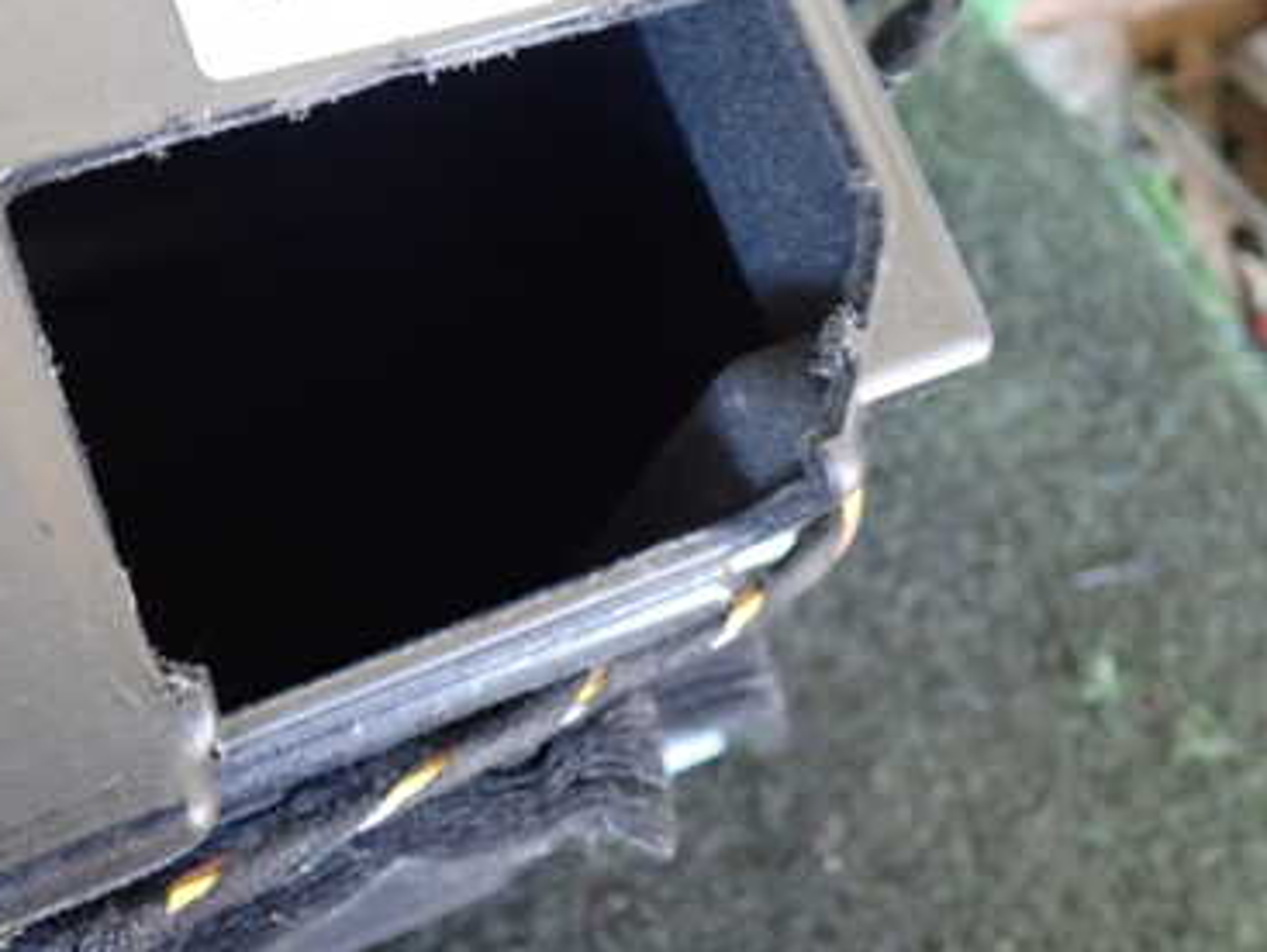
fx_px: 1795
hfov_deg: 38.5
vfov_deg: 29.5
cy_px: 300
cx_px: 428
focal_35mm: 49
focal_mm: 5.4
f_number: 2.3
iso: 640
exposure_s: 1/30
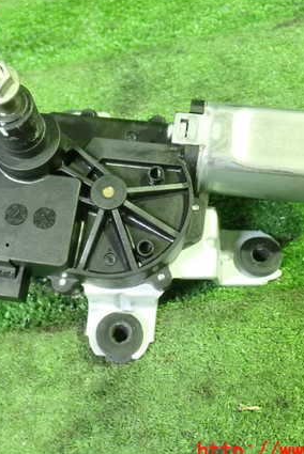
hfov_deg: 30.5
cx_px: 118
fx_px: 556
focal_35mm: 44
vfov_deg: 44.5
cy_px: 225
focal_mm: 5.4
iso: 800
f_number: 2.3
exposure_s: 1/20
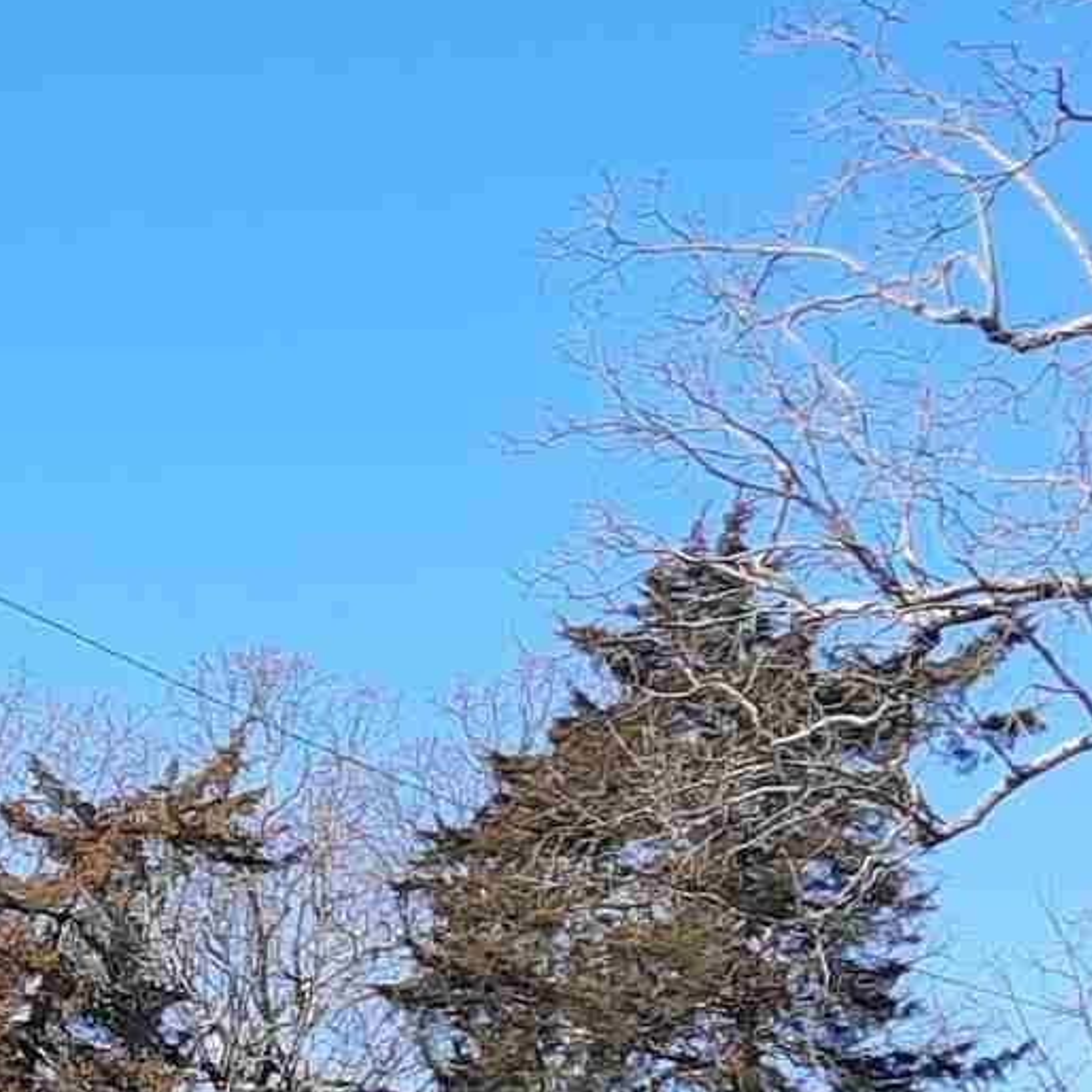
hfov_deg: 12.1
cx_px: -926
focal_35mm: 132
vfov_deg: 12.5
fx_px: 4711
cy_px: 1723
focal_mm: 4.6
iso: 32
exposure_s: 1/530
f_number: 2
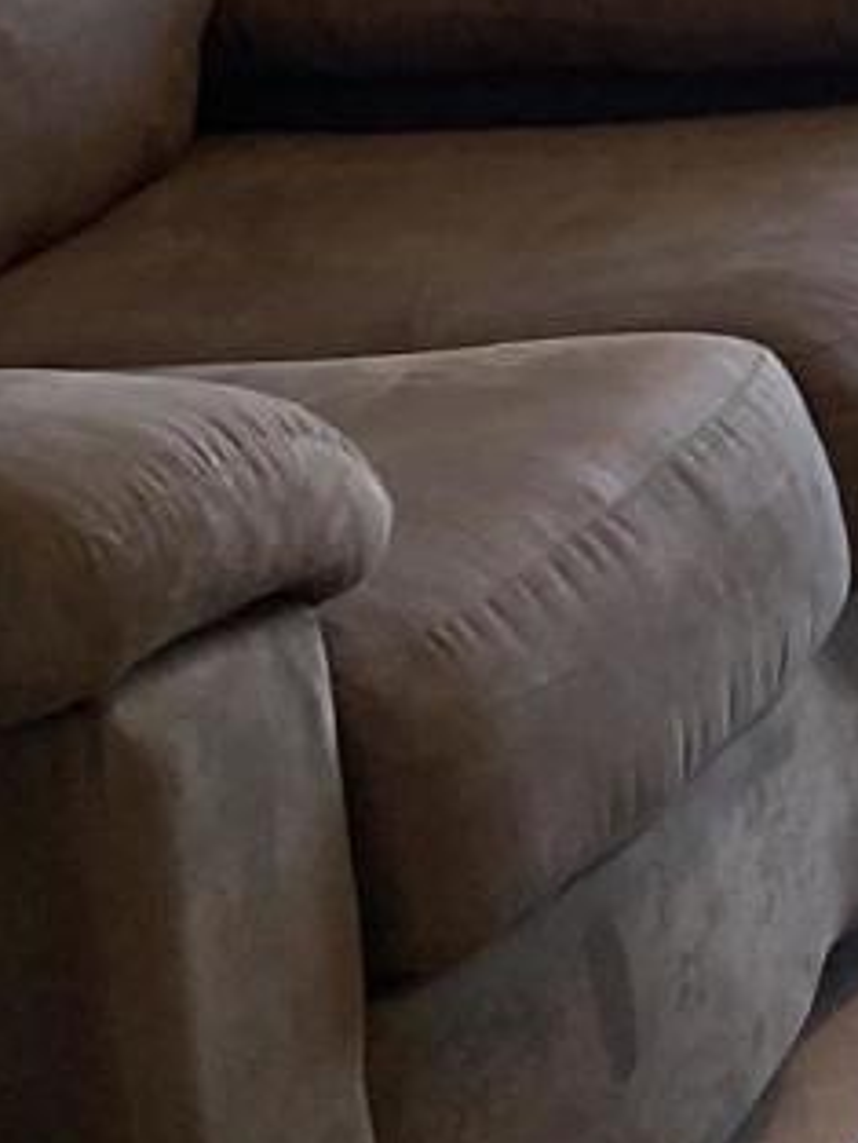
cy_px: 223
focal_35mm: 166
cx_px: 2527
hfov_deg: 7.8
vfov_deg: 11.9
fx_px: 5482
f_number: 1.8
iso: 50
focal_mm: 4.25
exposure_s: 1/120
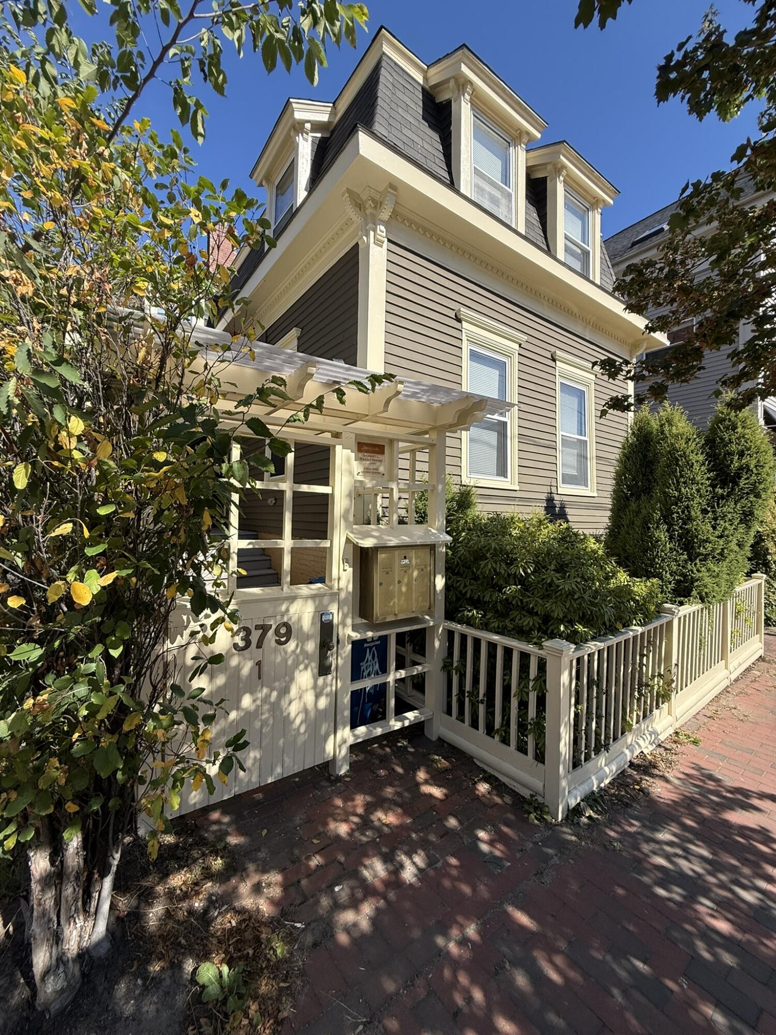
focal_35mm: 14
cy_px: 518
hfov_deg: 85.7
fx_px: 418
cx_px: 388
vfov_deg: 102.1
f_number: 2.2
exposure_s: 1/1339
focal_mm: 2.22
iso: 64
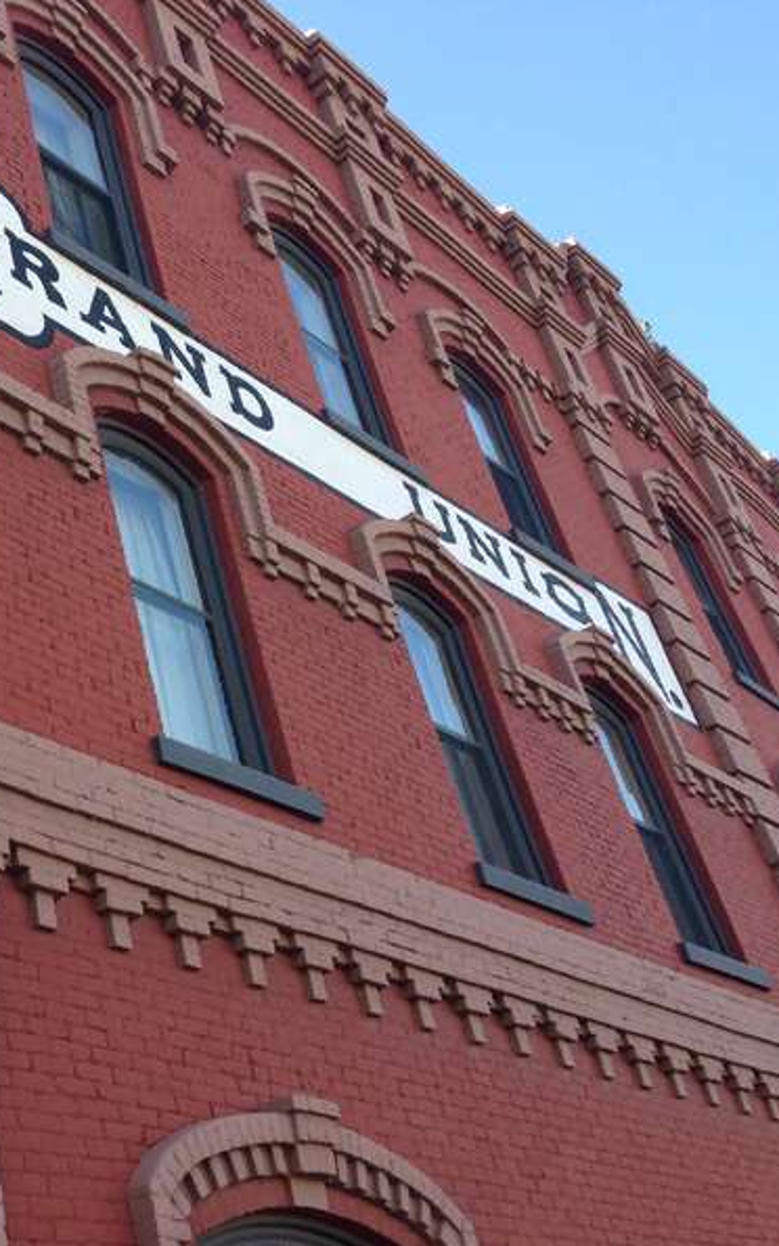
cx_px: 40
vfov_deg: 42.6
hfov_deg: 26.3
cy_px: 624
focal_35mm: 47
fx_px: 1596
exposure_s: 1/287
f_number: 2.4
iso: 50
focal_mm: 4.12
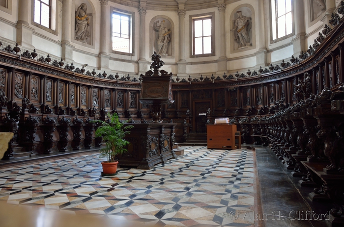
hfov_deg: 67.5
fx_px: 257
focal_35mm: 27
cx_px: 172
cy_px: 114
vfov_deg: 47.7
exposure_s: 1/1.67
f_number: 3.5
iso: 100
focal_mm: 18
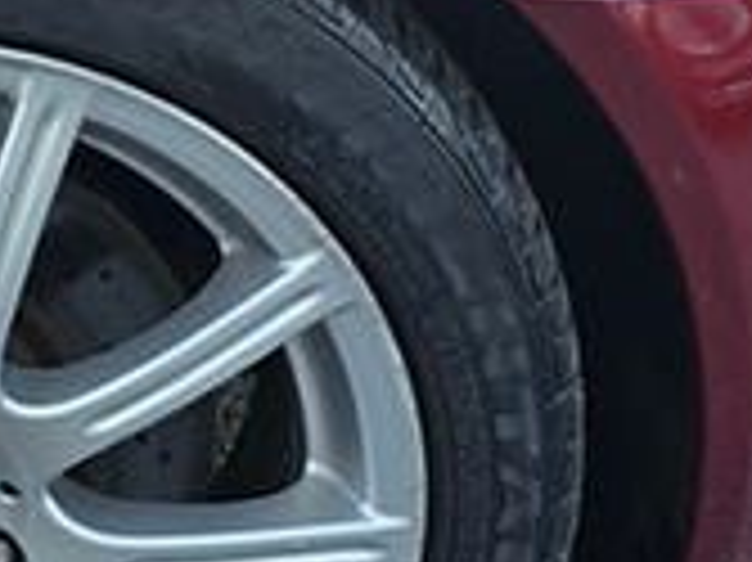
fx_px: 1910
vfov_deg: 16.7
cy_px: 229
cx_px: -117
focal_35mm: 88
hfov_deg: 21.0
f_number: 1.7
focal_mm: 6.3
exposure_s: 1/180
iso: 50
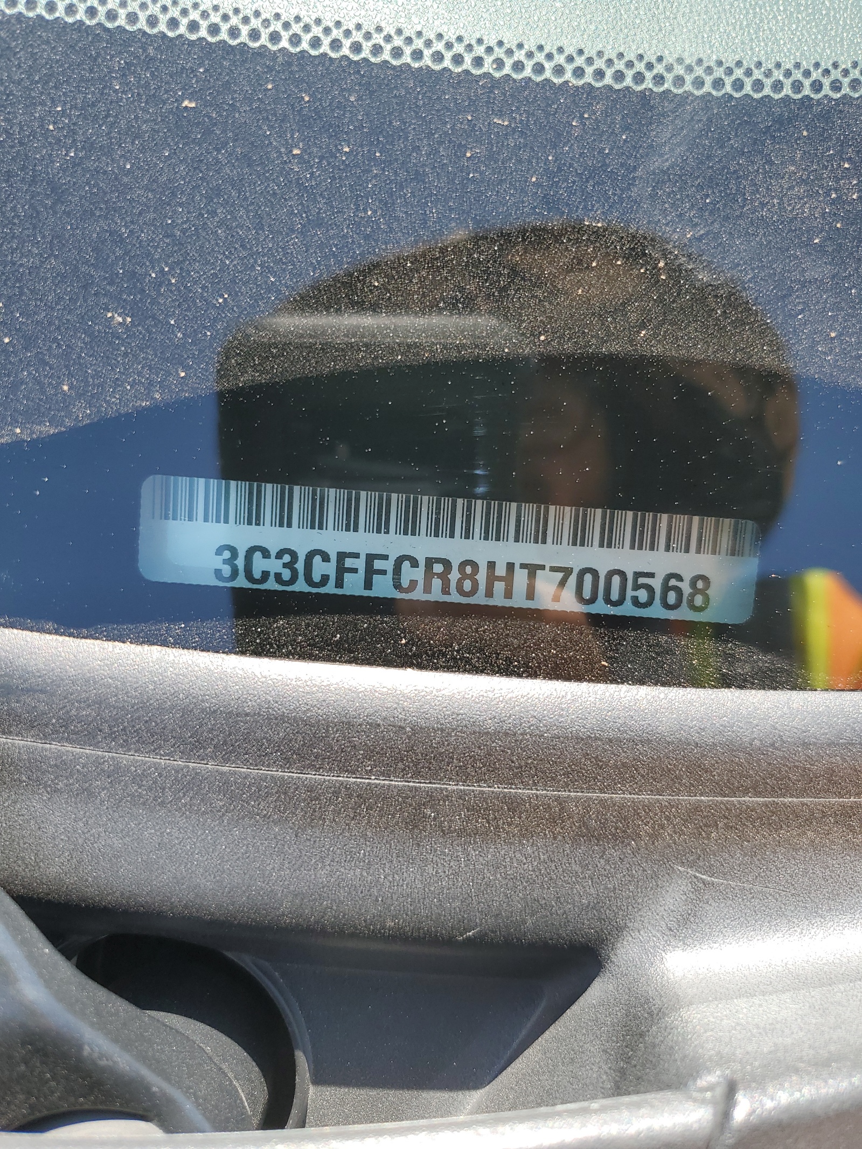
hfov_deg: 53.1
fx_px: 863
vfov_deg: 67.3
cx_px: 431
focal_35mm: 26
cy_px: 574
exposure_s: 1/556
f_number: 1.5
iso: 50
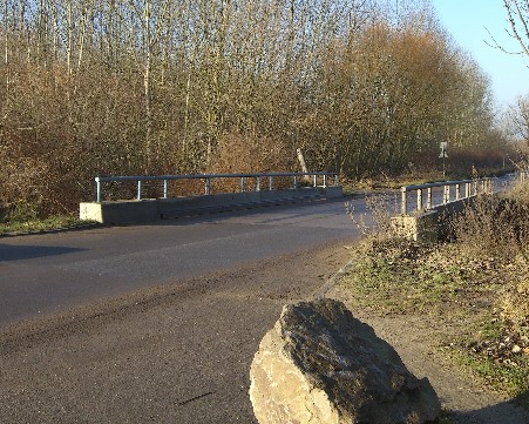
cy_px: 196
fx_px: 908
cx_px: 277
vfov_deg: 26.2
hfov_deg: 32.5
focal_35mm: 58
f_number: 4.4
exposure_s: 1/250
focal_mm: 9.5
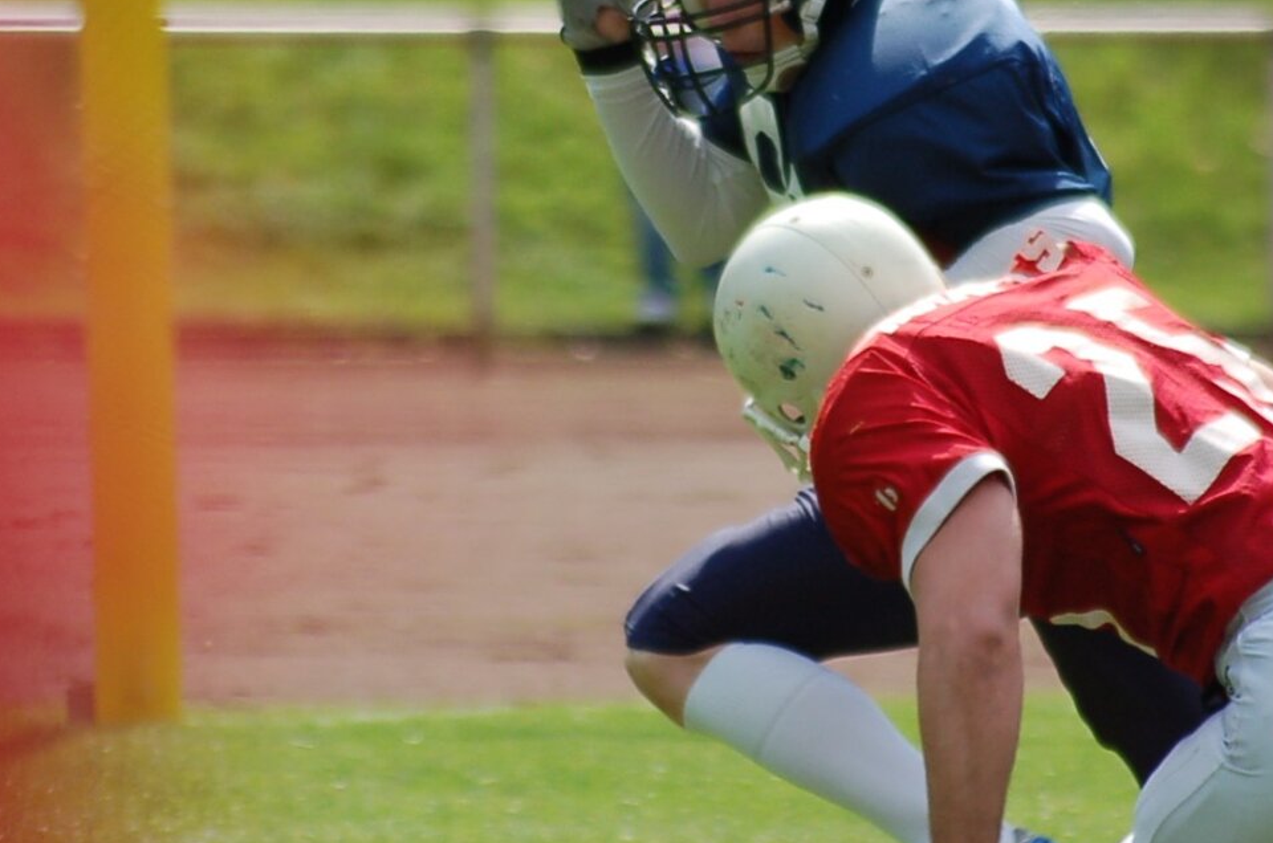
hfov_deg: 2.5
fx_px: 29115
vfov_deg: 1.7
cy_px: 402
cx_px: 855
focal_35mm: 825
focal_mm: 240
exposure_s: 1/1000
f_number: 5.3
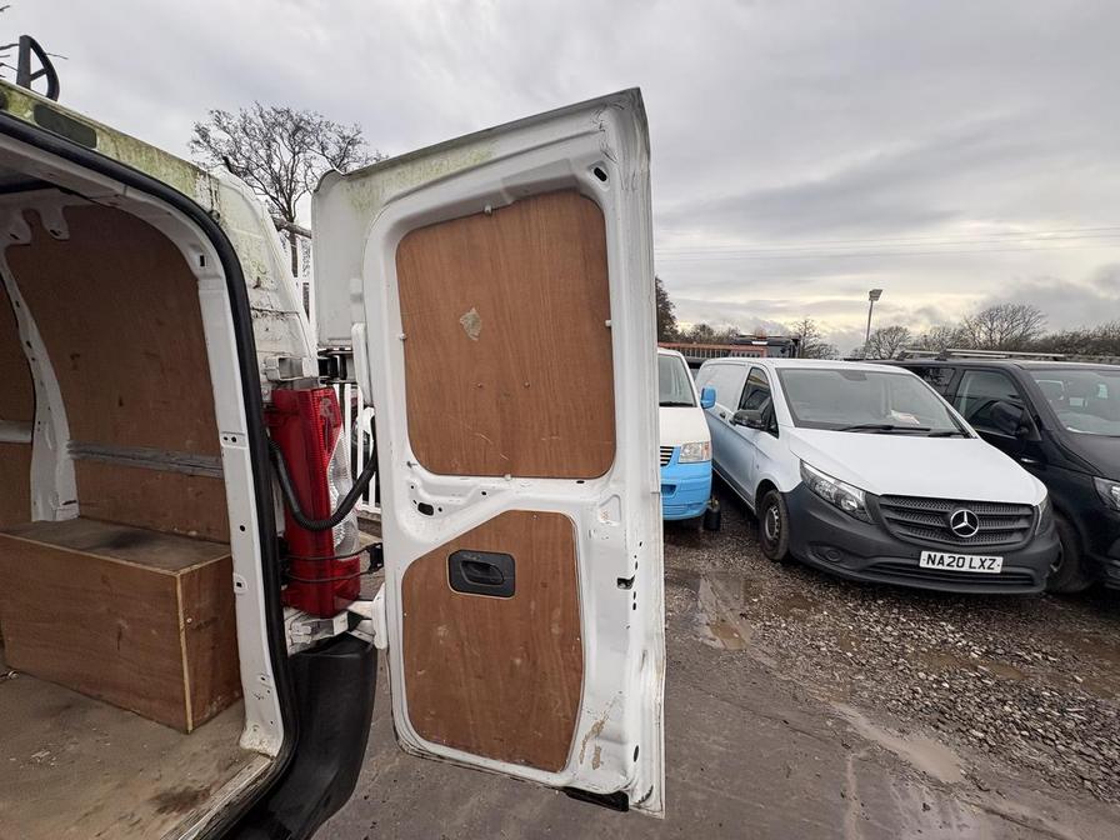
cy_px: 420
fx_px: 453
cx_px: 560
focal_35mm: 14
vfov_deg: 85.7
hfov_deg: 102.1
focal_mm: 2.22
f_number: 2.2
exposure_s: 1/515
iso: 40
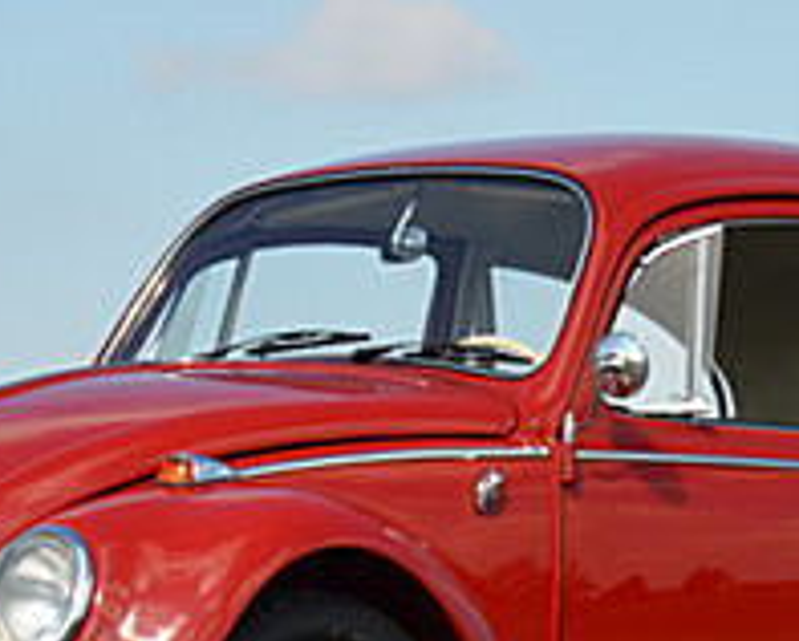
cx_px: 714
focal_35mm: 343
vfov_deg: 4.5
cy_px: 499
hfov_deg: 5.6
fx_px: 8108
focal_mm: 75
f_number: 8
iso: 100
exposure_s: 1/250
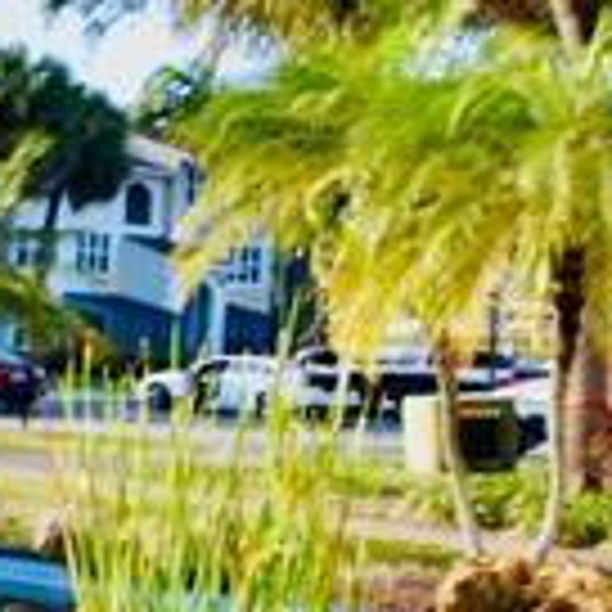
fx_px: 1950
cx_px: -1071
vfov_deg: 17.8
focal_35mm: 98
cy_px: 335
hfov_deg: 12.0
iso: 100
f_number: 5.6
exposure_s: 1/200
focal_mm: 13
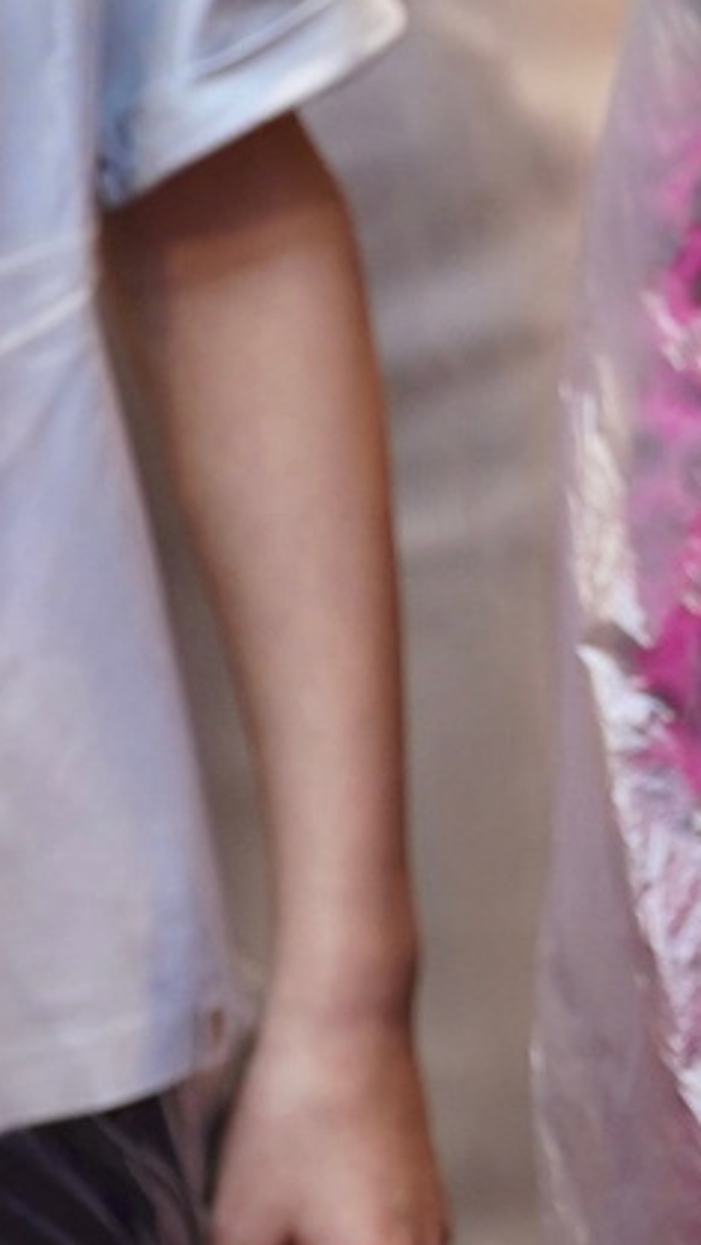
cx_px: 2771
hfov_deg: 5.8
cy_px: 25
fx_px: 5940
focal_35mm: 180
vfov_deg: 11.8
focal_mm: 28
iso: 640
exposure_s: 1/60
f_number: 2.8
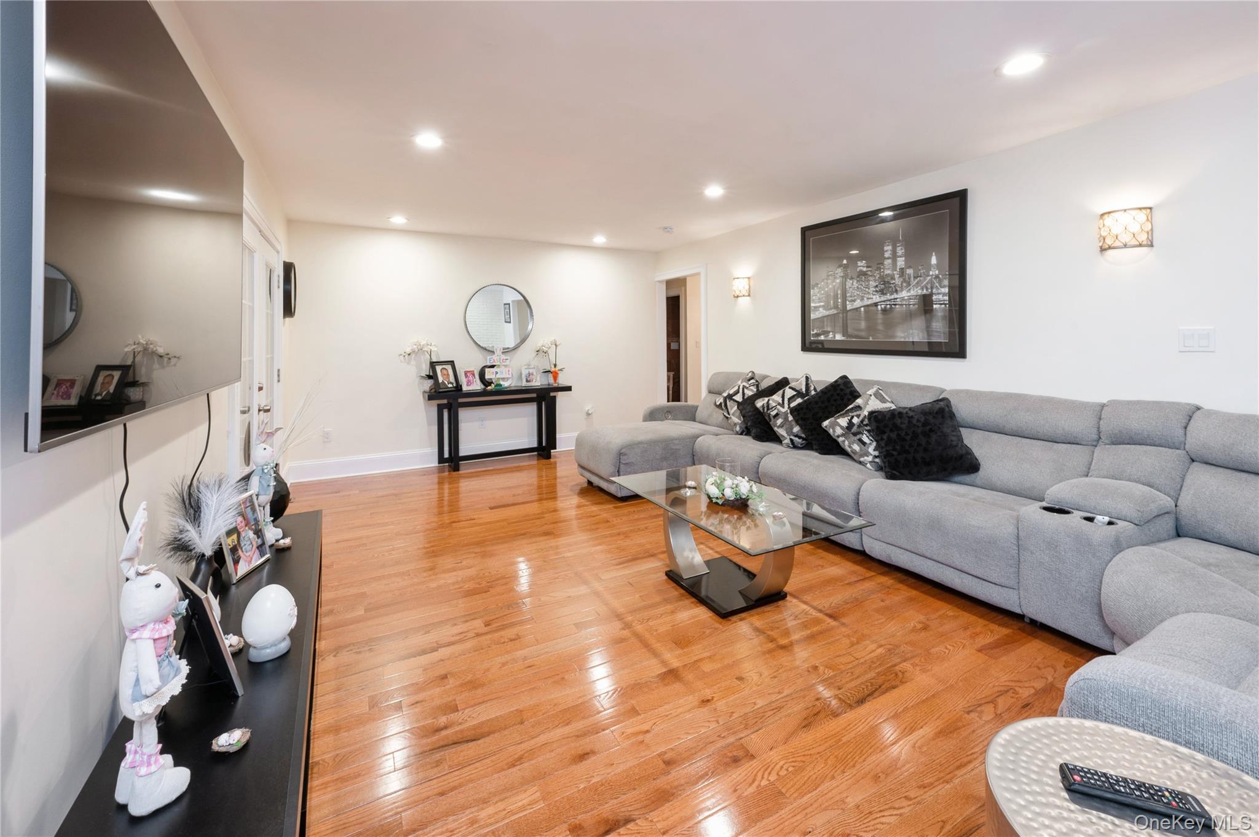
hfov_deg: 104.3
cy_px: 418
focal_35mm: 14
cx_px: 630
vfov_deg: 81.1
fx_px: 489
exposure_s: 1/2.5
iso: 200
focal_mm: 14
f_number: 11
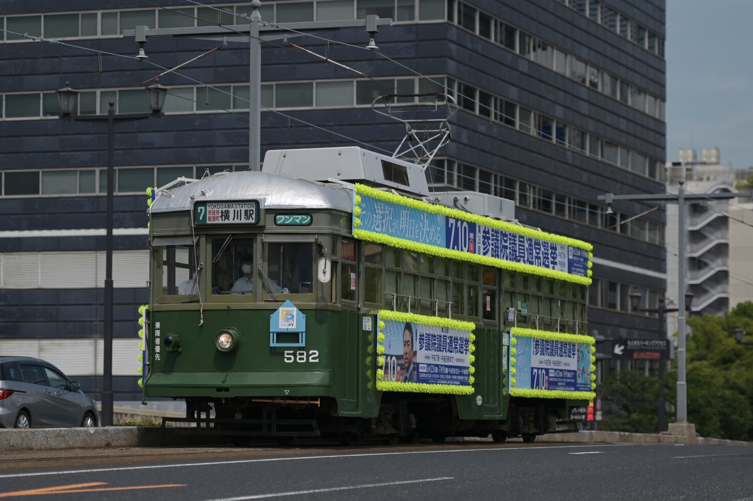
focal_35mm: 113
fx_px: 2361
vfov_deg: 12.1
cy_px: 251
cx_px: 377
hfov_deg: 18.1
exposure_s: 1/2500
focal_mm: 112
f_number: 2.8
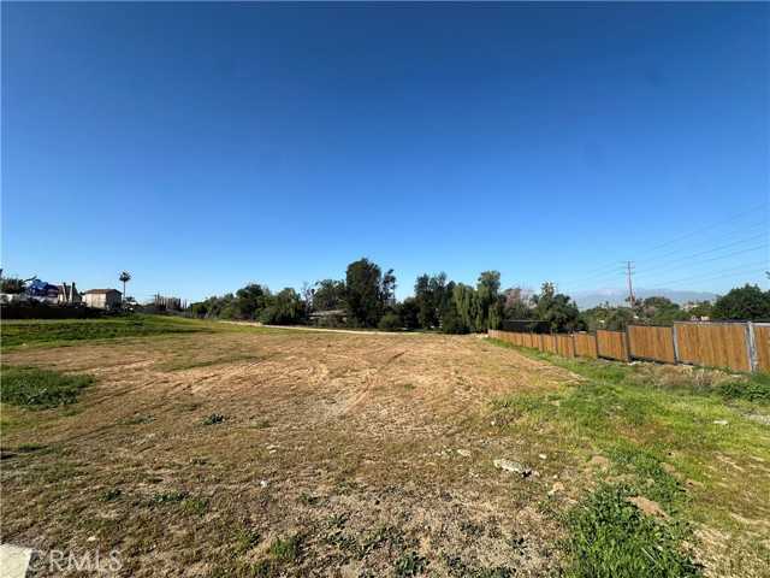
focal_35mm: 14
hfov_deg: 102.1
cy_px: 289
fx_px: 311
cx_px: 385
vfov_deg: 85.7
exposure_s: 1/2132
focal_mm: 2.22
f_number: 2.2
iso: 50
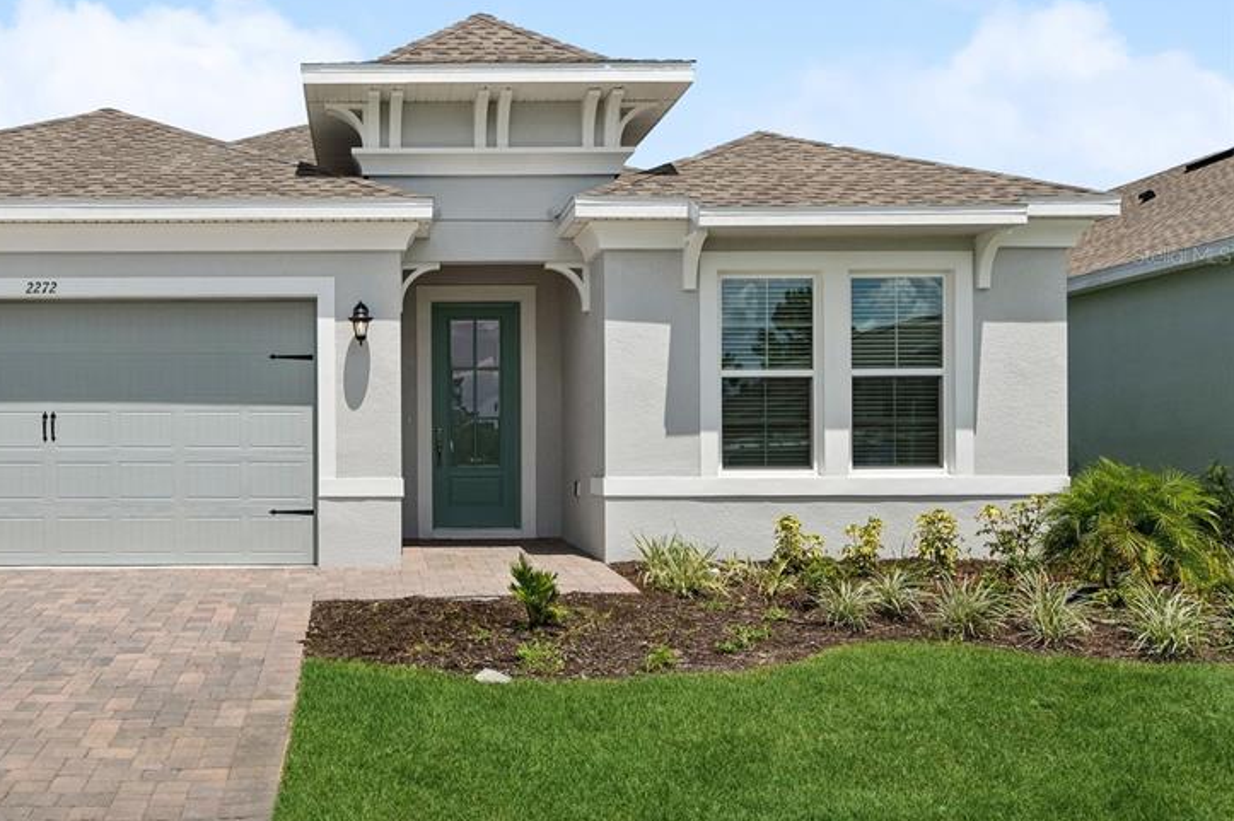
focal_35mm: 34
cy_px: 255
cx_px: 362
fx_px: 1165
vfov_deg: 38.3
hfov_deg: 54.1
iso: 200
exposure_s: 1/640
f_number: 9
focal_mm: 16
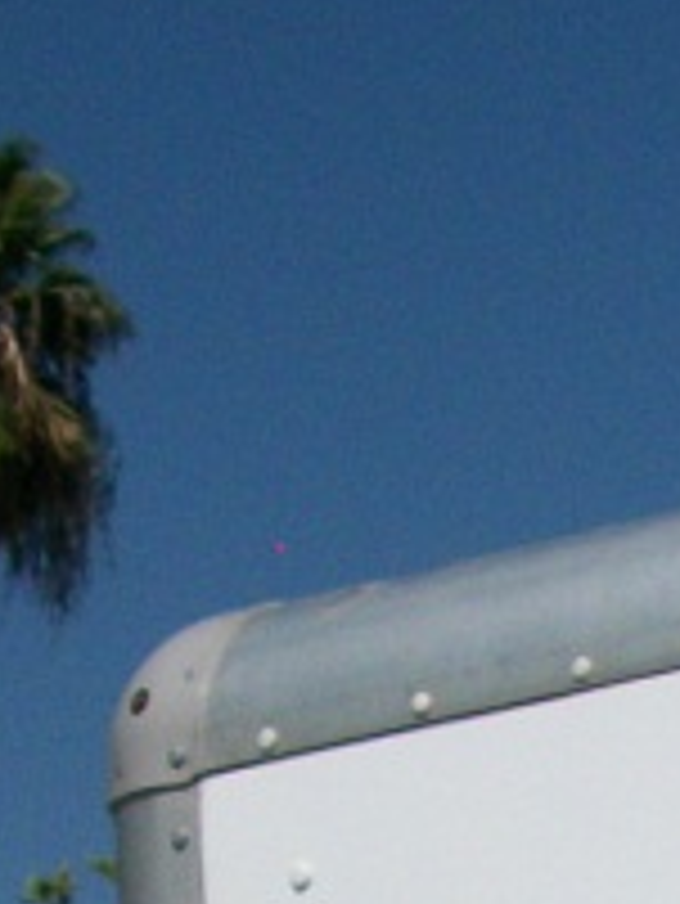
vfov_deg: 8.8
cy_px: 2136
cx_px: 1346
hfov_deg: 7.0
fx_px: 5338
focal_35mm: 204
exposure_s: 1/500
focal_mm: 5.7
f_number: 8.8
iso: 80
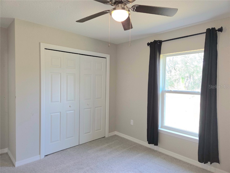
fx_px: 153
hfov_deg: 73.9
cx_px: 115
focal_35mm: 23
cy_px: 86
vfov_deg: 58.9
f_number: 1.8
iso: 50
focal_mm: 5.4
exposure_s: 1/60.2
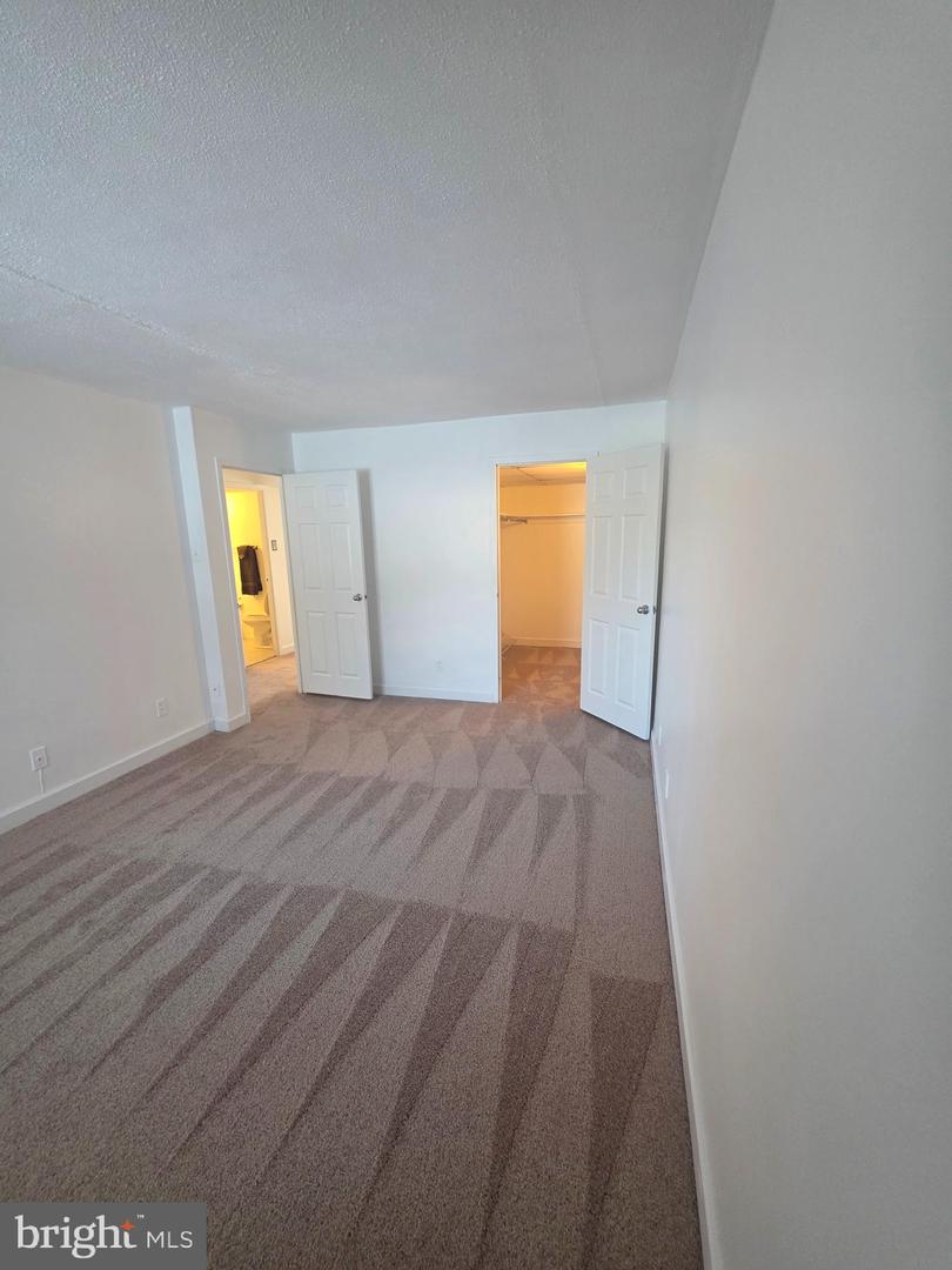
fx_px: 477
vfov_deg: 106.2
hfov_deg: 89.9
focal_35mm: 13
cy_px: 635
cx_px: 476
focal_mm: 2.2
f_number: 1.9
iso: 250
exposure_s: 1/60
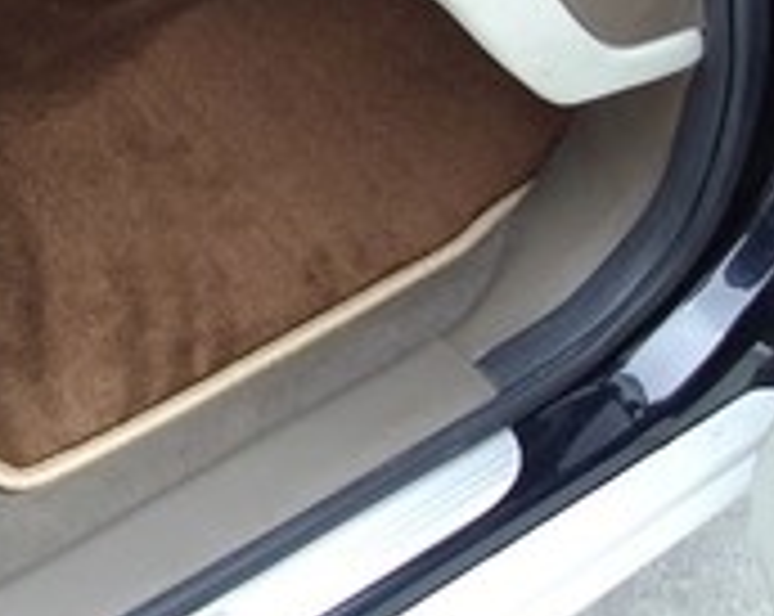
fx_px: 1967
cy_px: 7
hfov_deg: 21.8
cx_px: 104
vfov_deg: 17.4
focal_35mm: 86
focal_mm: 6
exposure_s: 1/125
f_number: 2.7
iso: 80
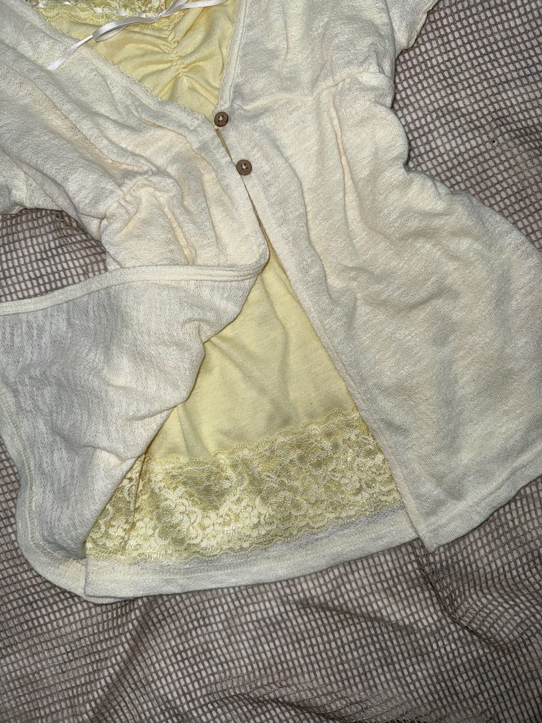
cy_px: 362
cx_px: 271
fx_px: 501
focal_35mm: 24
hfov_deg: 56.8
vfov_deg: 71.6
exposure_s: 1/79
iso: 50
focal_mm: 6.76
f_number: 1.78
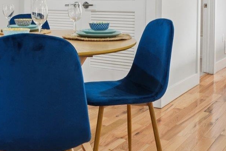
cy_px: 5
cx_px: 33
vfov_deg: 24.5
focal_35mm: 53
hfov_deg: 35.8
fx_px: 333
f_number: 8
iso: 640
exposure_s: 1/20
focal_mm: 16
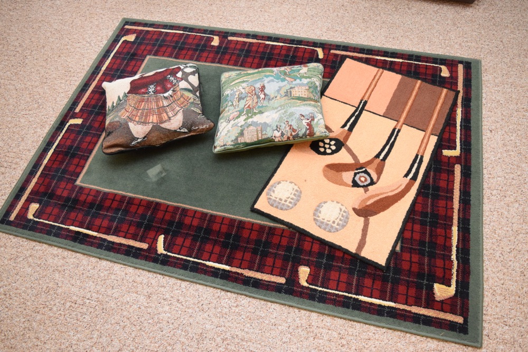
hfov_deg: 61.9
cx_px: 264
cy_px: 176
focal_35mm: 30
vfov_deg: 43.6
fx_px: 440
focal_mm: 20
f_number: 3.8
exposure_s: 1/60
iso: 3200
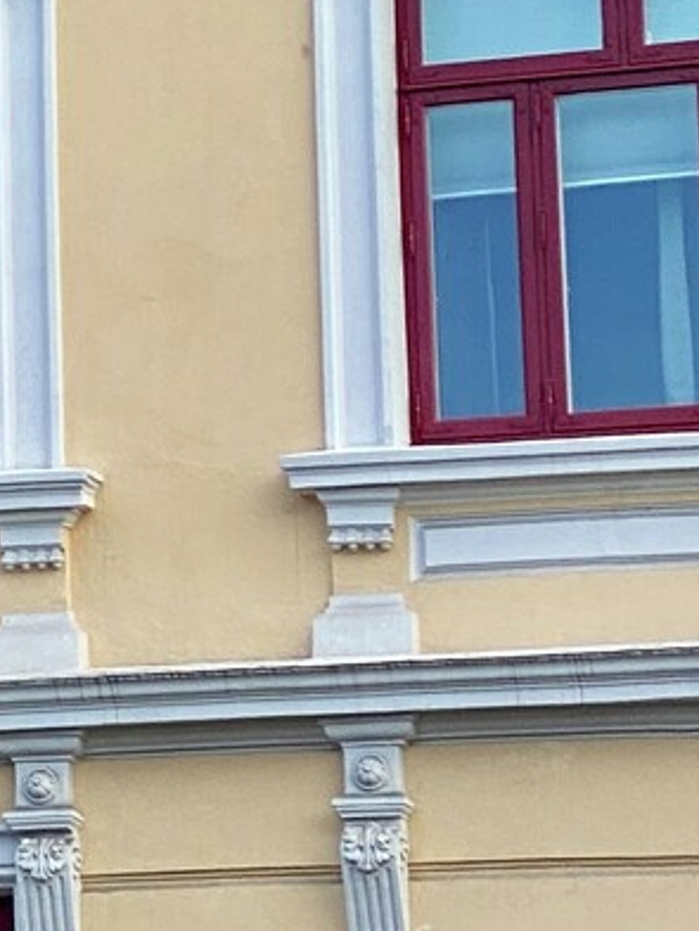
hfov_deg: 5.7
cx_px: -744
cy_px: 7
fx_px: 6835
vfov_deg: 7.8
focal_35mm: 254
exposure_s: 1/695
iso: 20
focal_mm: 6
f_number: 2
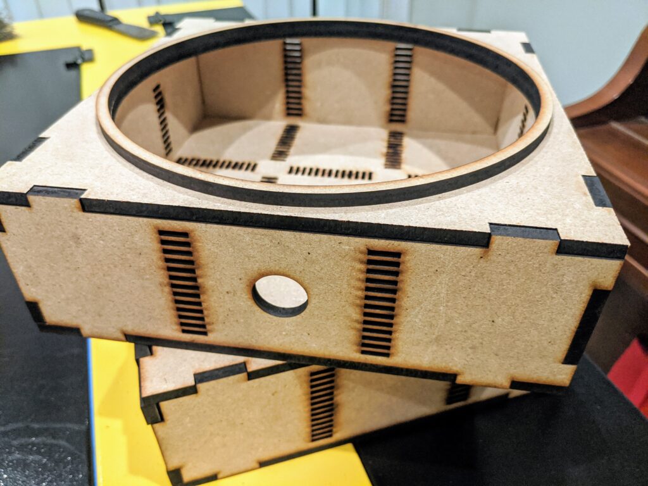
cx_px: 324
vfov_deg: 51.4
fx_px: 505
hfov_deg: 65.3
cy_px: 243
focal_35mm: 27
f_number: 1.8
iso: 438
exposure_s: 1/24
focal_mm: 4.44
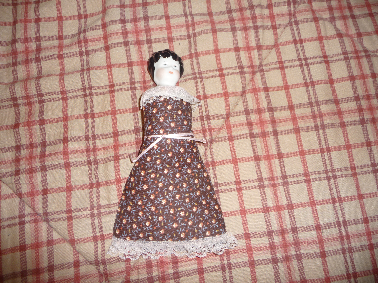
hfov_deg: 63.4
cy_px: 142
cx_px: 189
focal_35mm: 28
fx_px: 306
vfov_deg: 49.7
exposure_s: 1/30
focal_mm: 4.7
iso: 100
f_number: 3.3
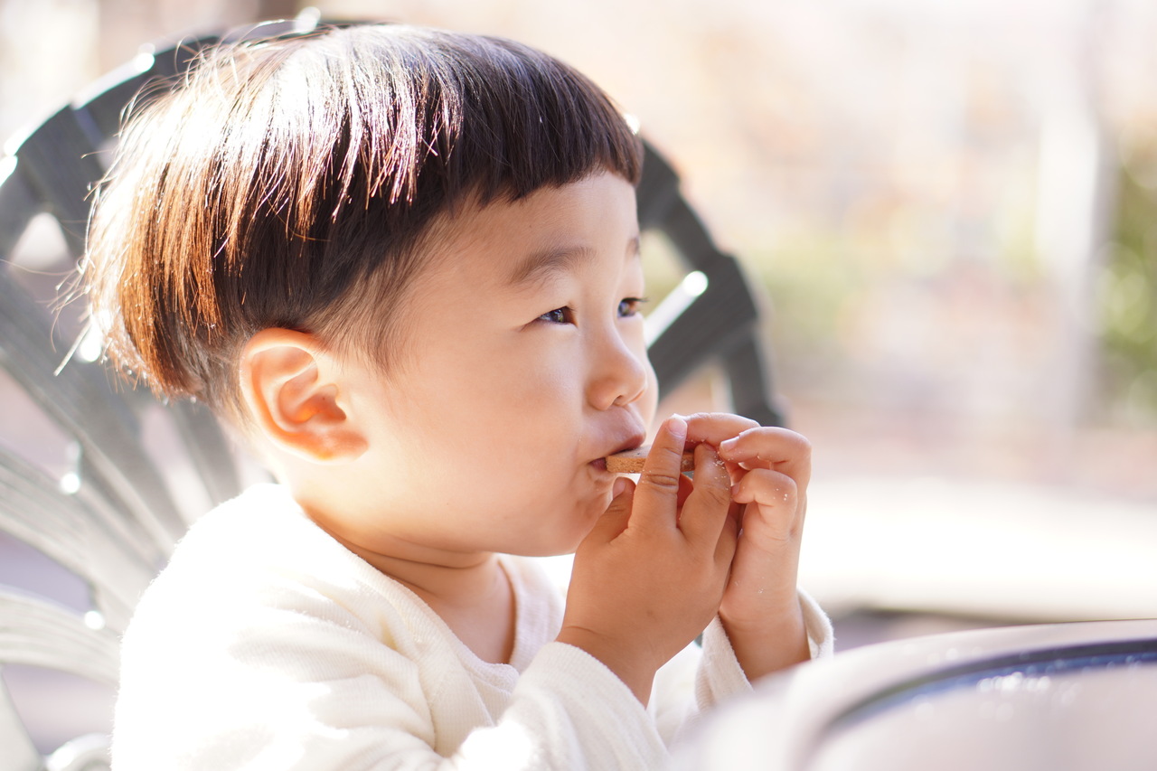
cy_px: 386
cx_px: 578
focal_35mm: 75
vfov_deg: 18.2
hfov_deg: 27.0
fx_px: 2410
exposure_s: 1/200
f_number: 1.8
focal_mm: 50
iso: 100
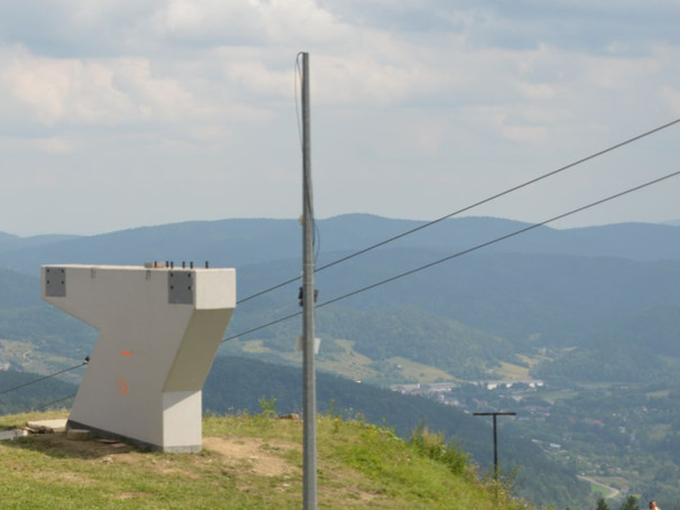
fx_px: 1866
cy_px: 347
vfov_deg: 15.5
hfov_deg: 20.2
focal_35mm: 95
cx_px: 63
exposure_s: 1/160
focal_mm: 50
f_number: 6.3
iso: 100
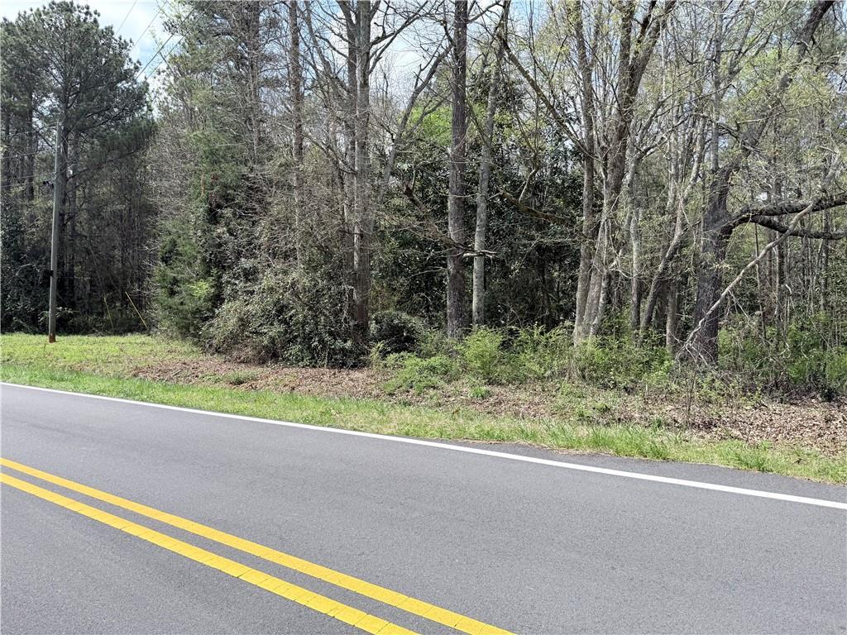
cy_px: 318
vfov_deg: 56.8
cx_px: 424
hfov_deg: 71.6
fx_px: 587
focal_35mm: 24
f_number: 1.78
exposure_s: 1/2703
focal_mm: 6.76
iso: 80
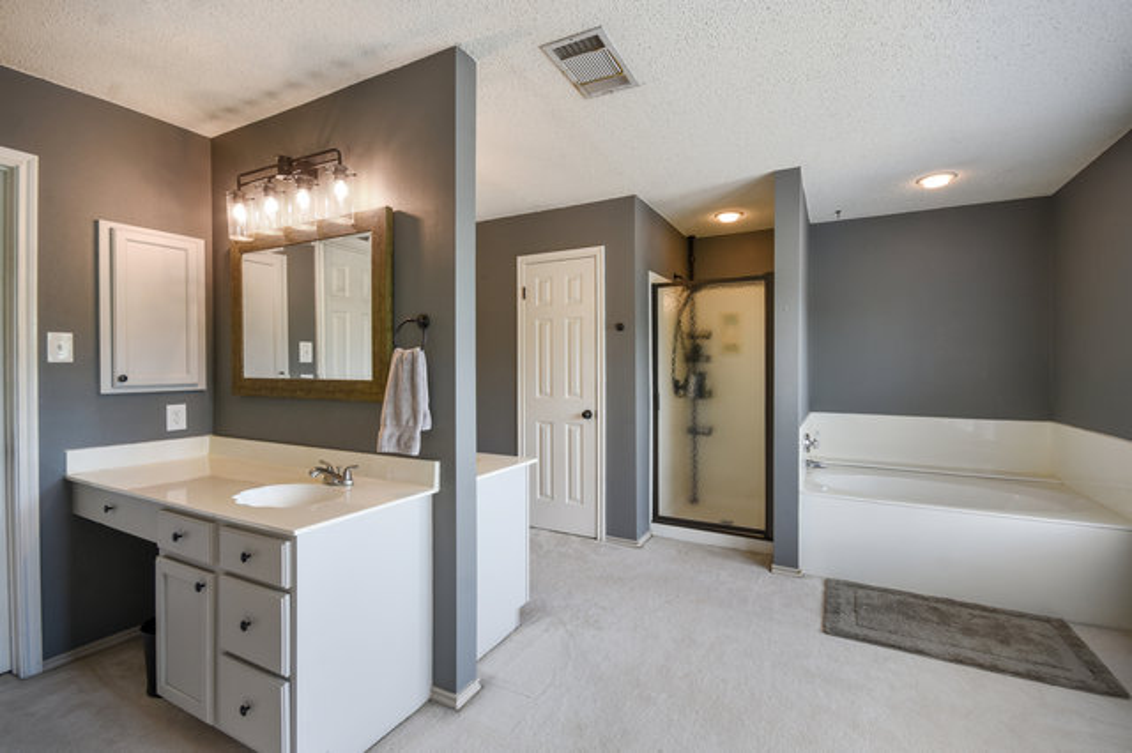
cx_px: 566
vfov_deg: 77.3
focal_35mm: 15
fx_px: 471
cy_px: 376
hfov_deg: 100.4
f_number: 8
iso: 200
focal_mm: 10
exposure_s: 1/10
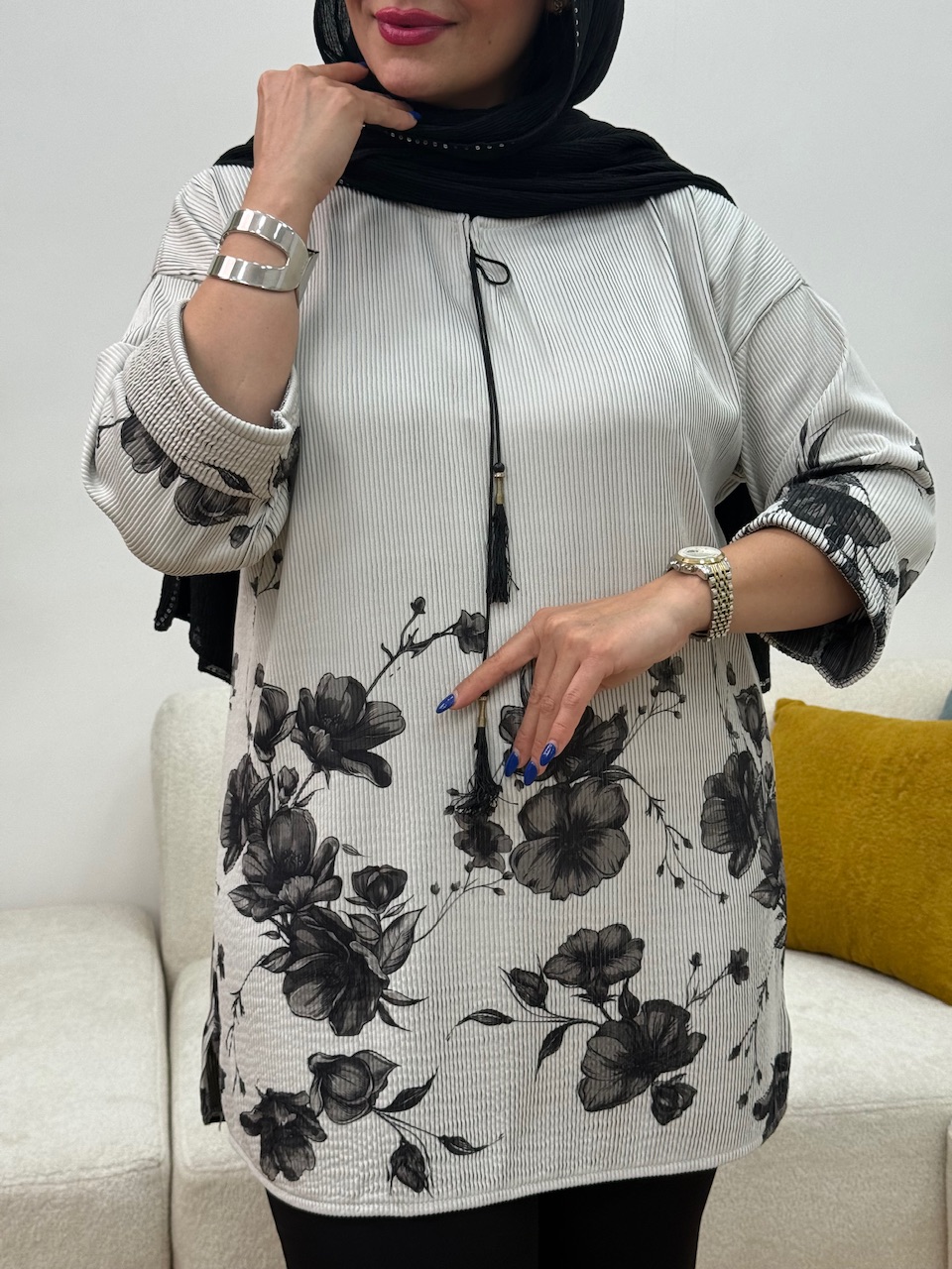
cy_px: 634
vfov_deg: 39.7
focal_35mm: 48
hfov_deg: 30.3
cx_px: 476
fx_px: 1760
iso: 64
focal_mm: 6.76
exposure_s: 1/611
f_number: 1.78
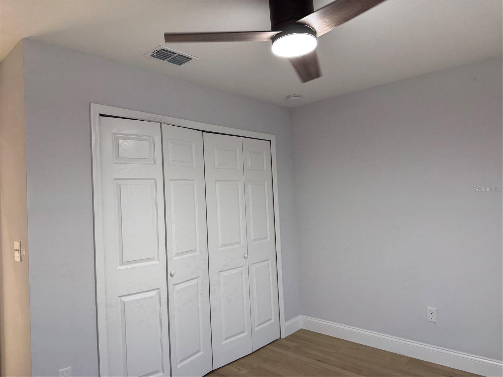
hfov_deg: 71.6
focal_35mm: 24
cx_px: 252
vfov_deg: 56.8
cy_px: 188
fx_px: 349
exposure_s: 1/120
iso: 160
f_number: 1.78
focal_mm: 6.76
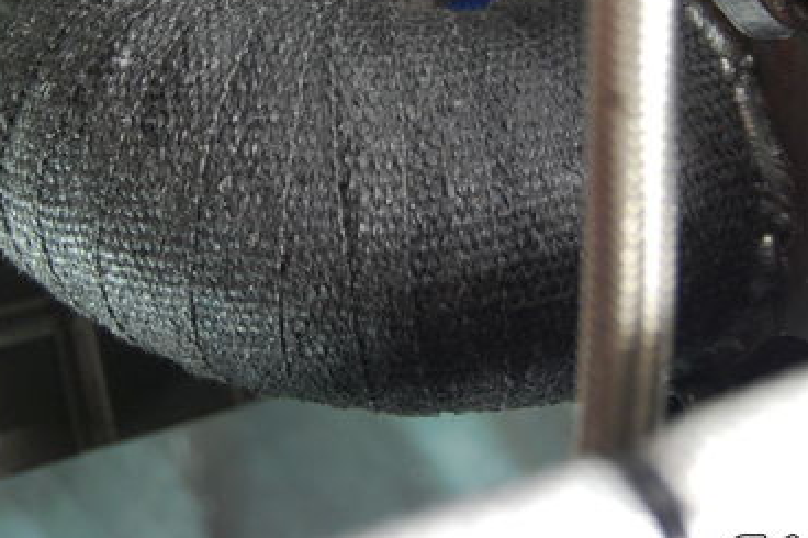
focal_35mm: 99
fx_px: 2221
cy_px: 101
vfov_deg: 13.7
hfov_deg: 20.6
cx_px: 402
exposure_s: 1/5
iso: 800
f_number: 4.8
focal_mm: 38
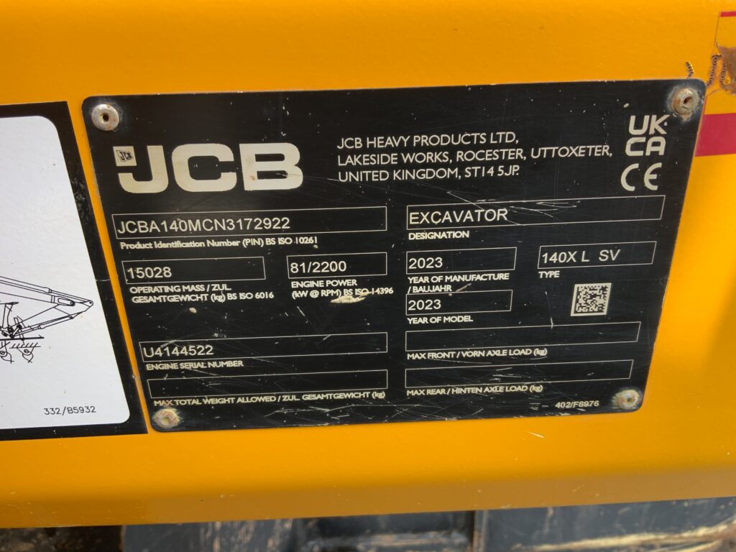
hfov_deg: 61.7
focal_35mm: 29
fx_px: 617
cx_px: 368
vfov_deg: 48.2
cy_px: 276
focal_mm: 3
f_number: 1.8
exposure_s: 1/122
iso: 25
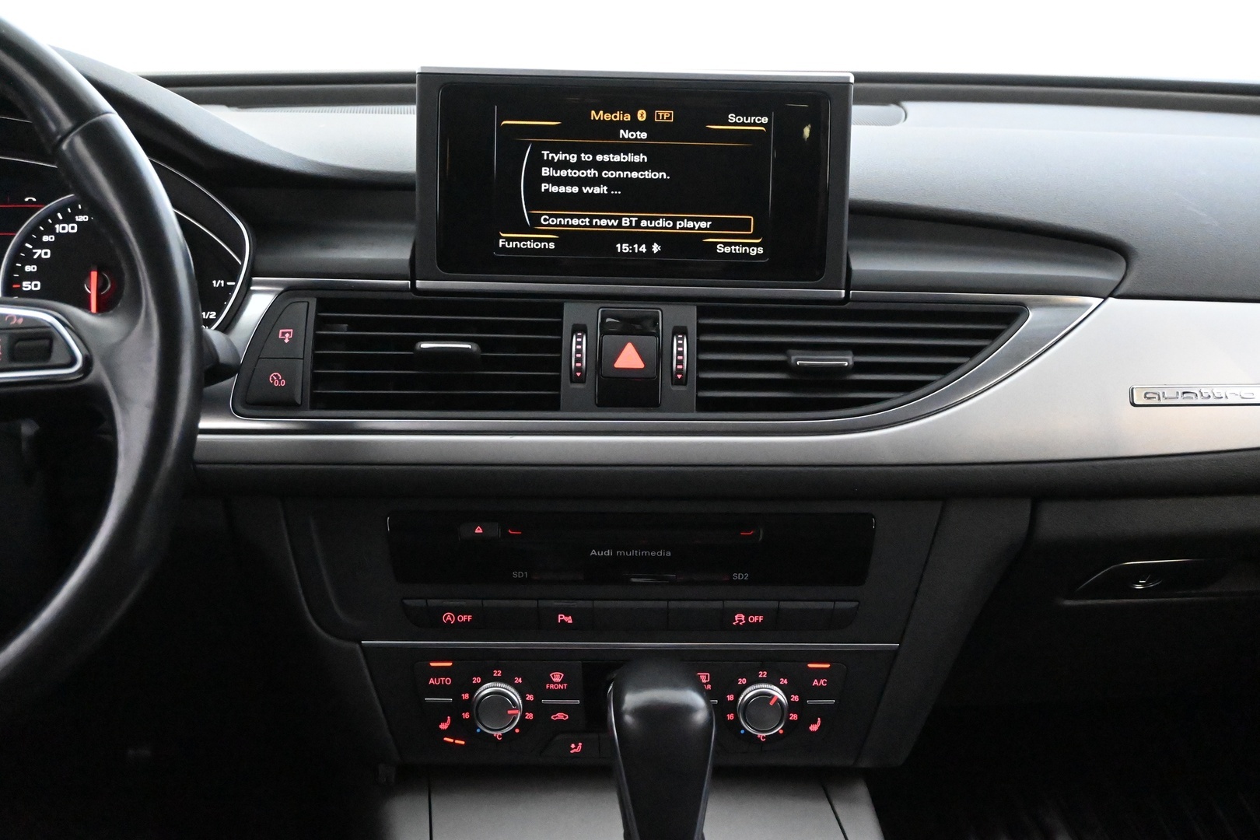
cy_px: 420
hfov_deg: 40.0
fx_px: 1732
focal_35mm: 50
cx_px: 630
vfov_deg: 27.3
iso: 14400
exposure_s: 1/50
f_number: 5
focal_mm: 33
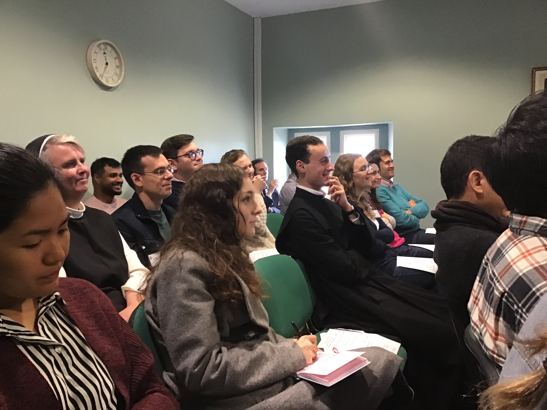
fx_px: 490
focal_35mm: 31
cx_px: 274
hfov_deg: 58.4
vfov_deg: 45.4
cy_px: 205
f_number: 2.4
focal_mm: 3.3
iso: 200
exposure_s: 1/25
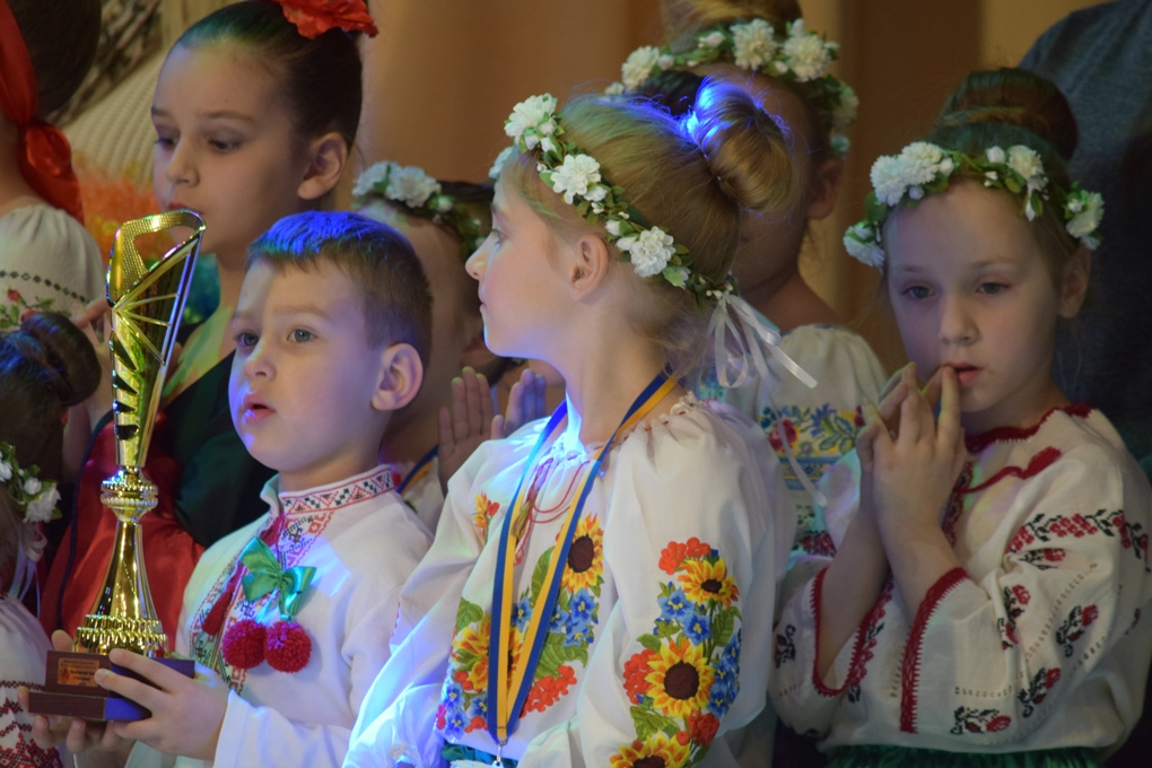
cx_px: 576
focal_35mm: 360
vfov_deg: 3.8
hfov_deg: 5.7
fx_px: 11519
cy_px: 384
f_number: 5.3
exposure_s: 1/125
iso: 1400
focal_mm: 240
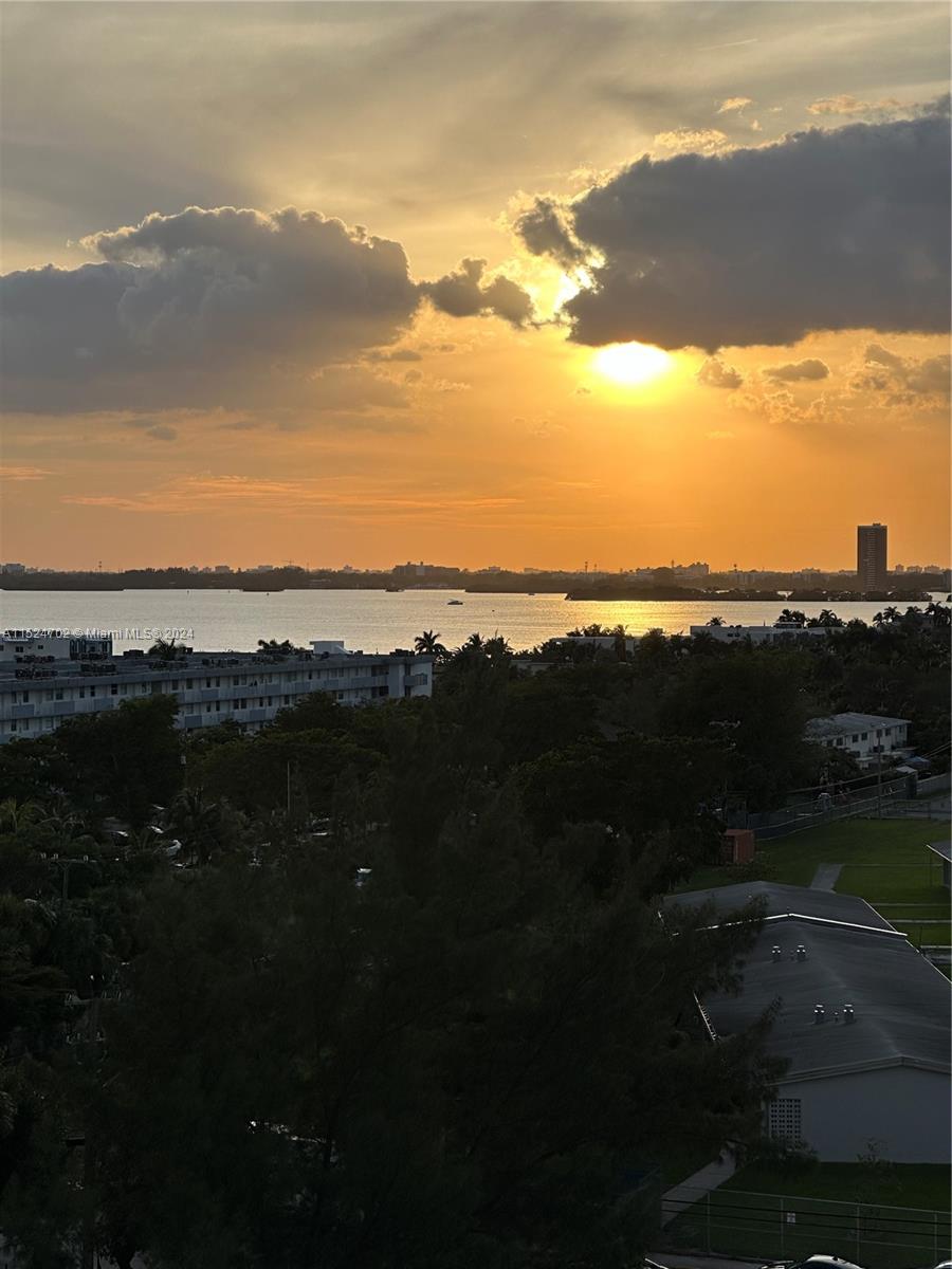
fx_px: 2824
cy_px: 634
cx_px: 476
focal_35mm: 77
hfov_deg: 19.1
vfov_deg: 25.3
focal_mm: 9
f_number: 2.8
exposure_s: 1/978
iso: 32
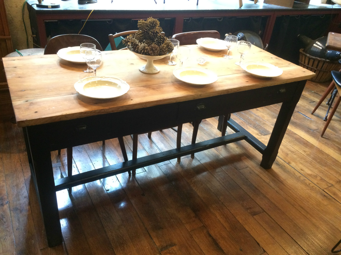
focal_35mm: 29
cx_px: 170
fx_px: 286
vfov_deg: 48.2
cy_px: 128
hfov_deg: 61.7
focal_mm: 4.15
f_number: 2.2
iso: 250
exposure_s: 1/20
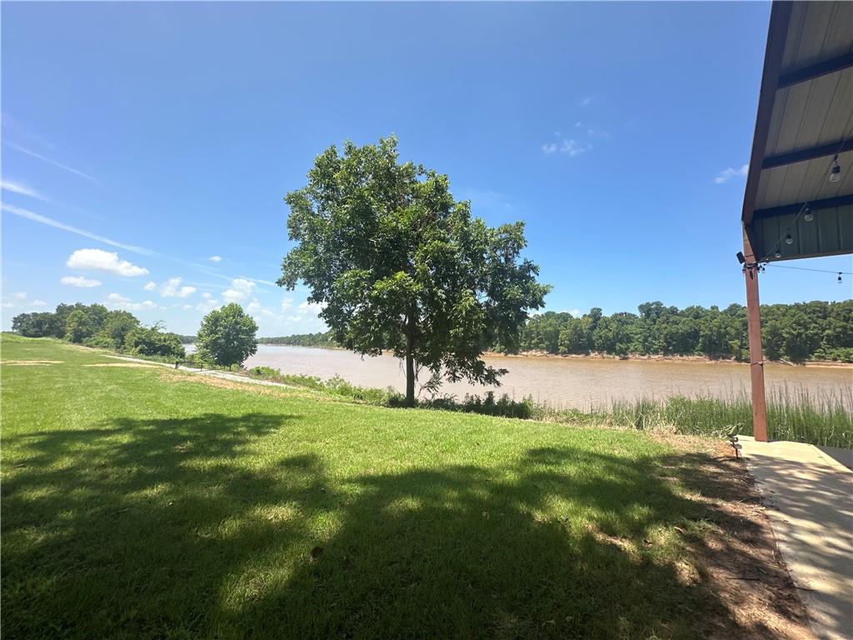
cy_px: 320
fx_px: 345
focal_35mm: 14
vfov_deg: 85.7
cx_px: 426
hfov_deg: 102.1
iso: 50
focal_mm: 2.22
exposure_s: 1/1319
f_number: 2.2
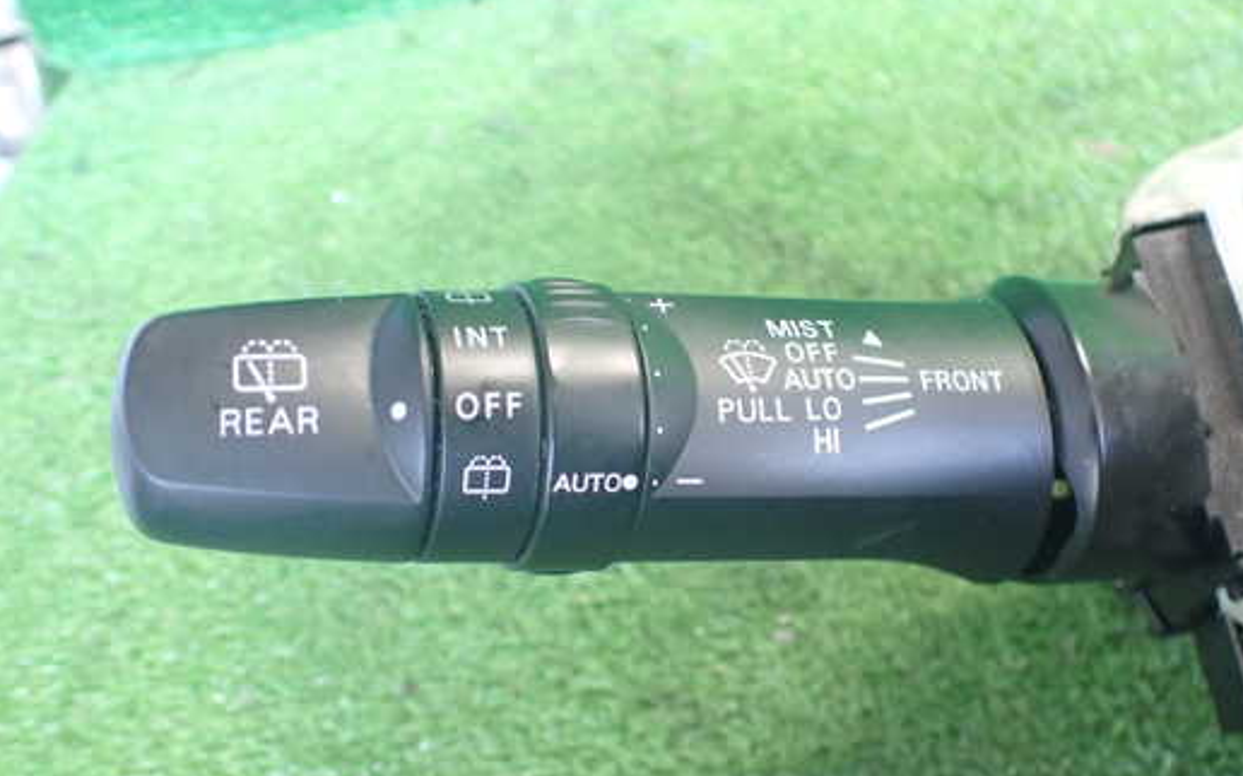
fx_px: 1253
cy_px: 398
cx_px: 718
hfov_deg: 52.6
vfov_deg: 34.4
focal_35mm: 37
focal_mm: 5.4
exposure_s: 1/40
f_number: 2.3
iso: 800
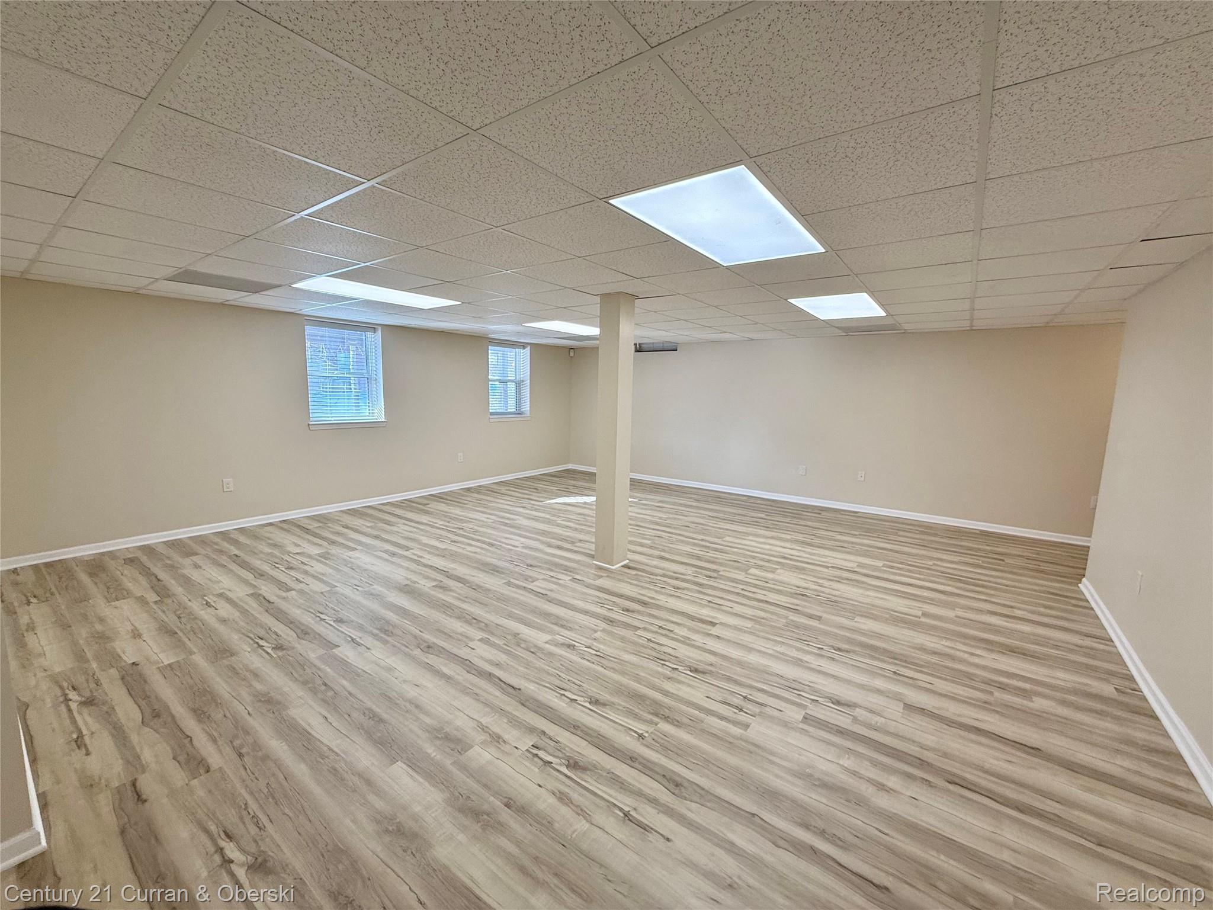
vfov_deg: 85.7
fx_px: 491
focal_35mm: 14
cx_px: 606
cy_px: 455
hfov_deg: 102.1
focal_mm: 2.22
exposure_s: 1/120
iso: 100
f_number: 2.2
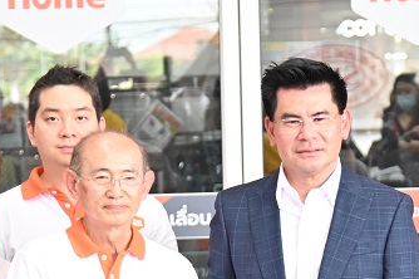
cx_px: 325
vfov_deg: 5.7
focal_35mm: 239
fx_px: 2779
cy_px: 265
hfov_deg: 8.6
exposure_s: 1/125
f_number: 4
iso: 500
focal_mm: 66
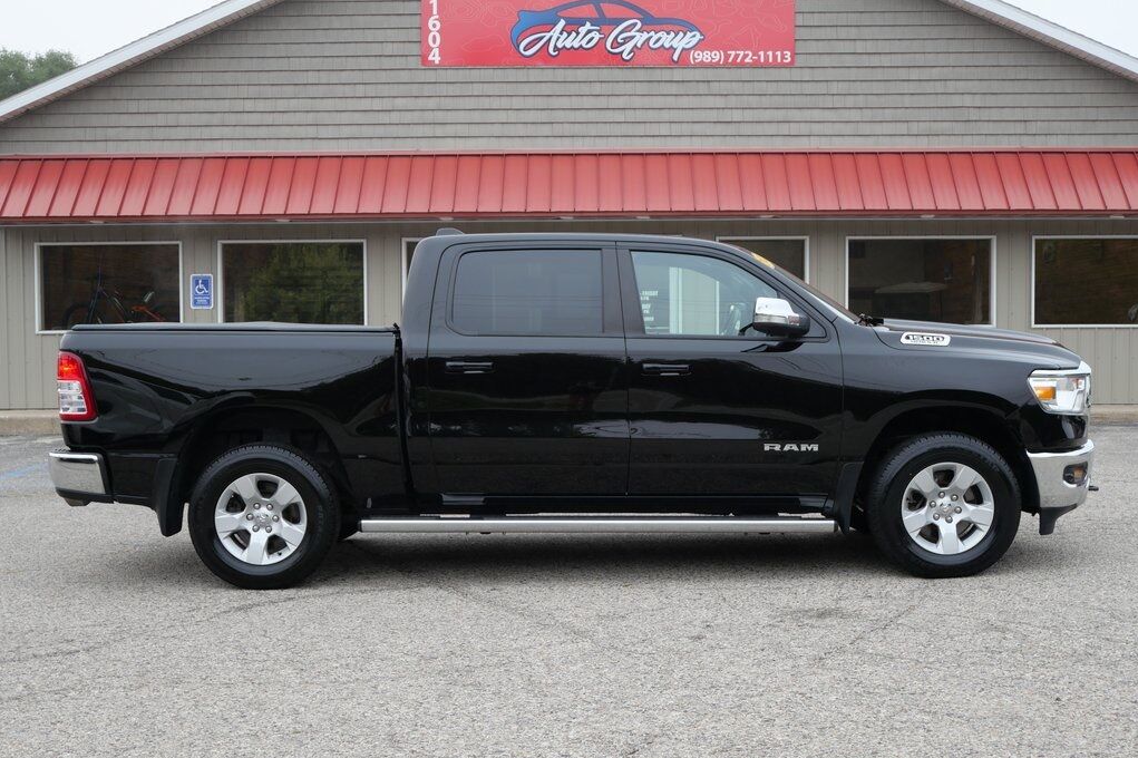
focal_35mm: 48
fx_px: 1517
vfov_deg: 28.0
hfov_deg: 41.1
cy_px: 409
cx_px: 570
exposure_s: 1/60
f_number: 4.9
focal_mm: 23
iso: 200
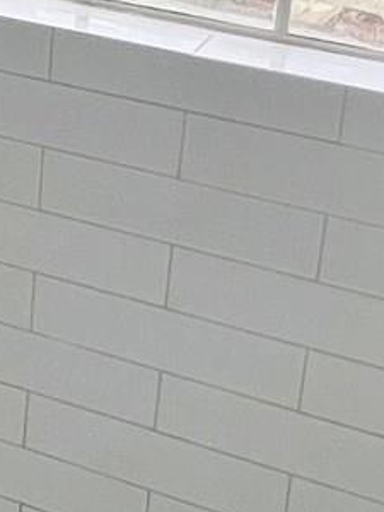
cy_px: 41
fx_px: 1479
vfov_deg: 19.3
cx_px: -106
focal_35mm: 100
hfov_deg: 14.2
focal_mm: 1.57
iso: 32
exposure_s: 1/142
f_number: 1.8
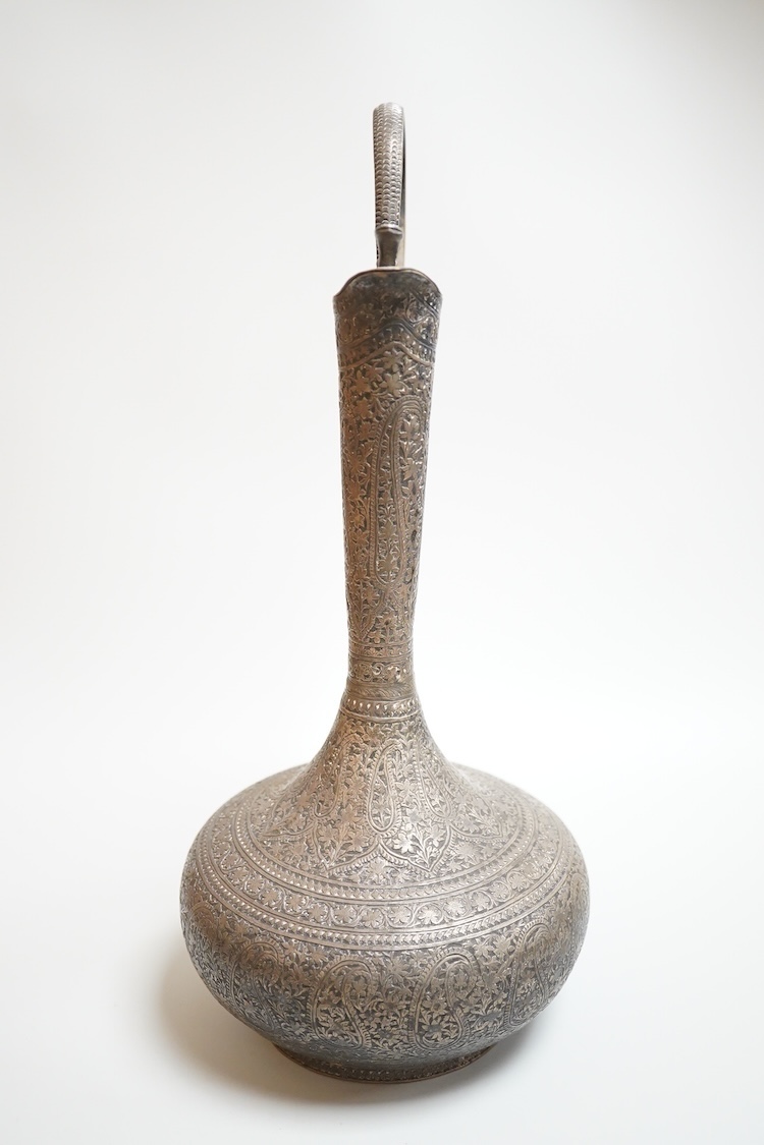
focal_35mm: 45
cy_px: 572
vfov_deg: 43.6
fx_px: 1432
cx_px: 382
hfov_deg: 29.9
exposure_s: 1/125
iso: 2500
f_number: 5
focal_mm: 30
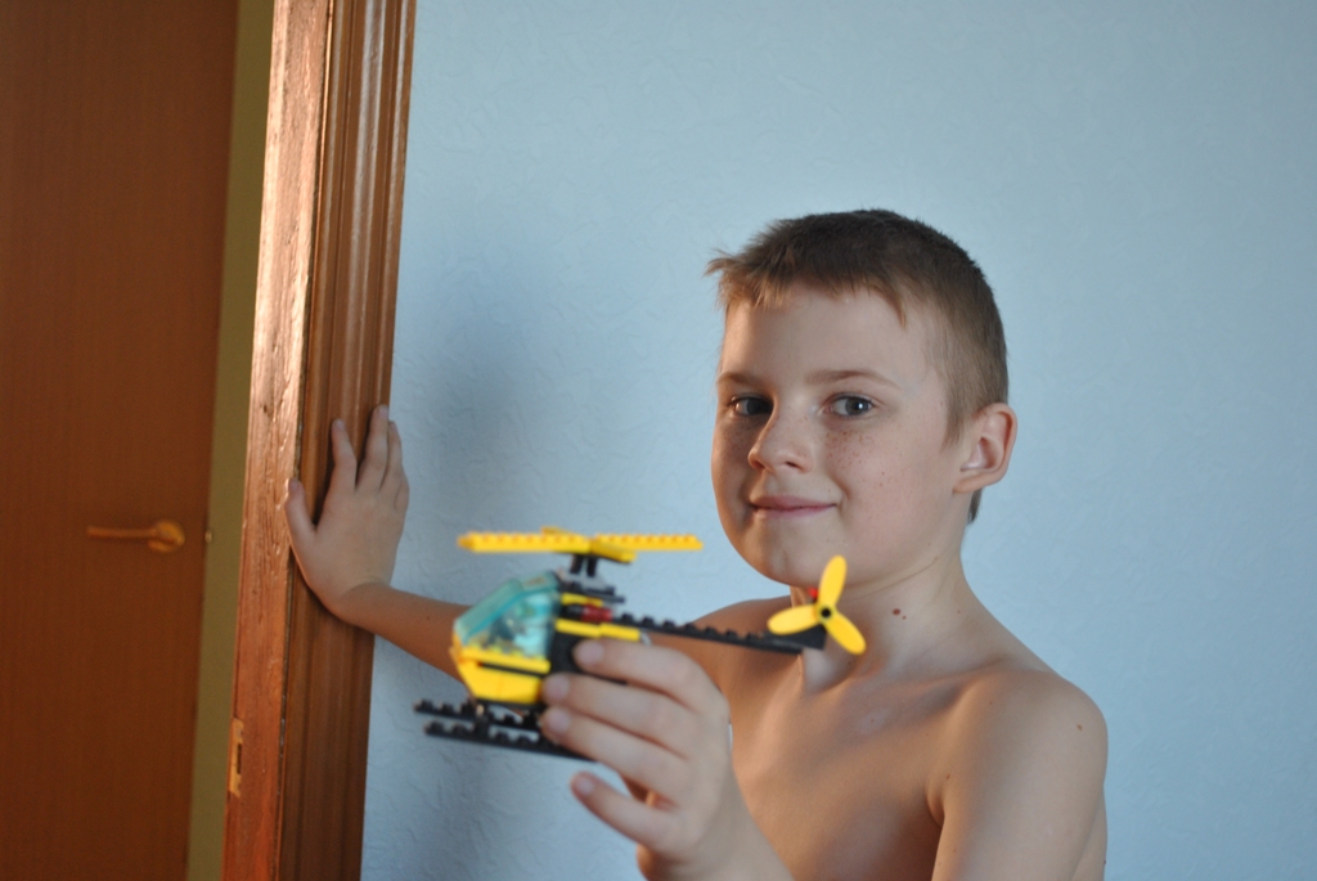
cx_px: 658
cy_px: 440
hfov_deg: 33.4
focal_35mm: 60
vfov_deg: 22.7
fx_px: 2197
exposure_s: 1/30
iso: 320
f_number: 5.3
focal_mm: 40
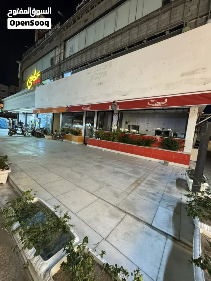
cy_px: 140
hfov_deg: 85.7
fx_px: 114
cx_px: 106
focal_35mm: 14
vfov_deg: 102.1
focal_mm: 2.22
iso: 800
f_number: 2.2
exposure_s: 1/50
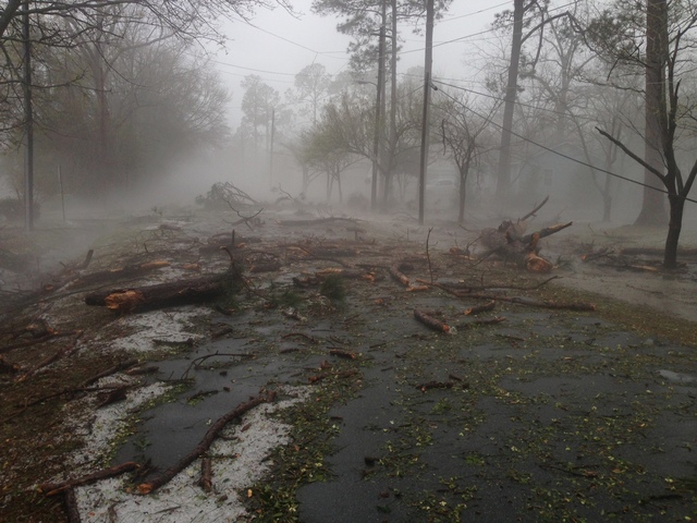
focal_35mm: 33
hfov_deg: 55.4
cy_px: 262
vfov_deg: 42.9
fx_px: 664
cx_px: 348
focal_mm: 4.13
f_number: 2.4
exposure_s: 1/423
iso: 50
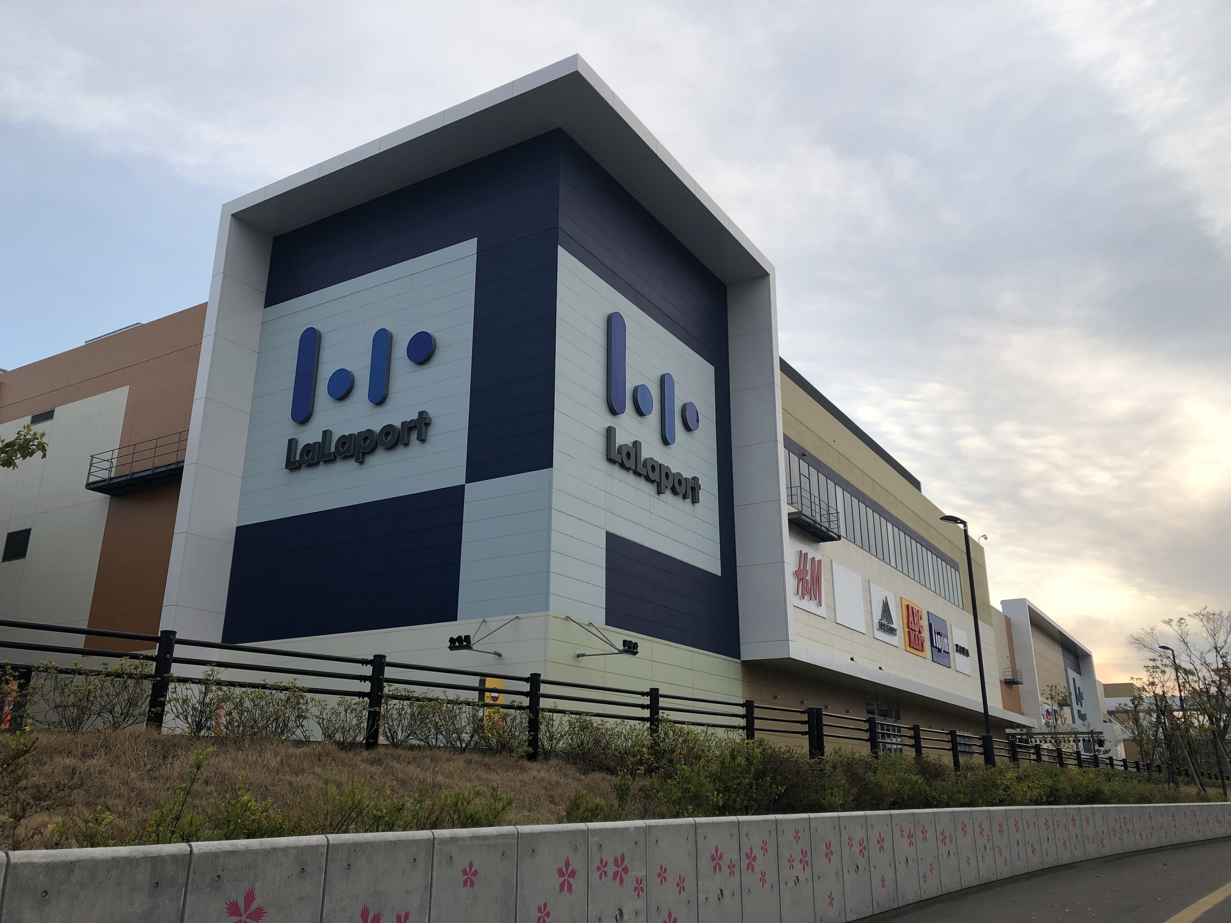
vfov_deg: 49.7
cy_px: 462
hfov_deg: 63.4
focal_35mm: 28
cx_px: 616
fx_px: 996
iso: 20
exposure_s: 1/161
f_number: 1.8
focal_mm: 3.99
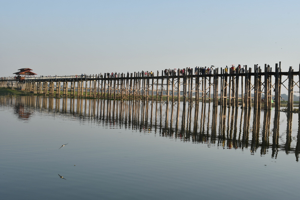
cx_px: 150
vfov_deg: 22.6
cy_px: 100
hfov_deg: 33.4
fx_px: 500
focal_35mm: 60
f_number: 16
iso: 100
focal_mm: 40
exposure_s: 1/100
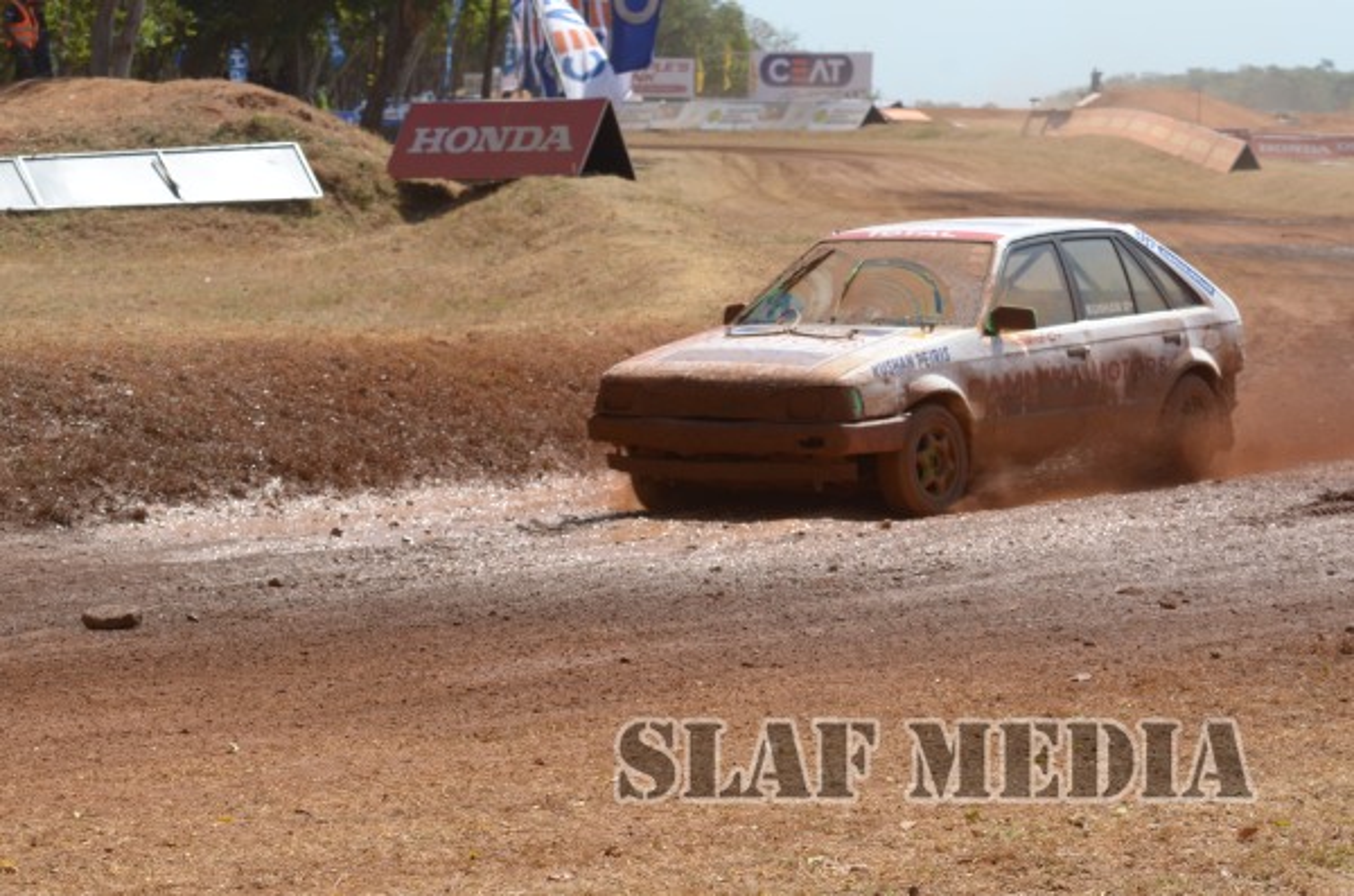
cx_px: 677
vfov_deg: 11.4
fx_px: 4503
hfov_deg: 17.1
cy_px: 448
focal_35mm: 120
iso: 200
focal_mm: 80
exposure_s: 1/500
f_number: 9
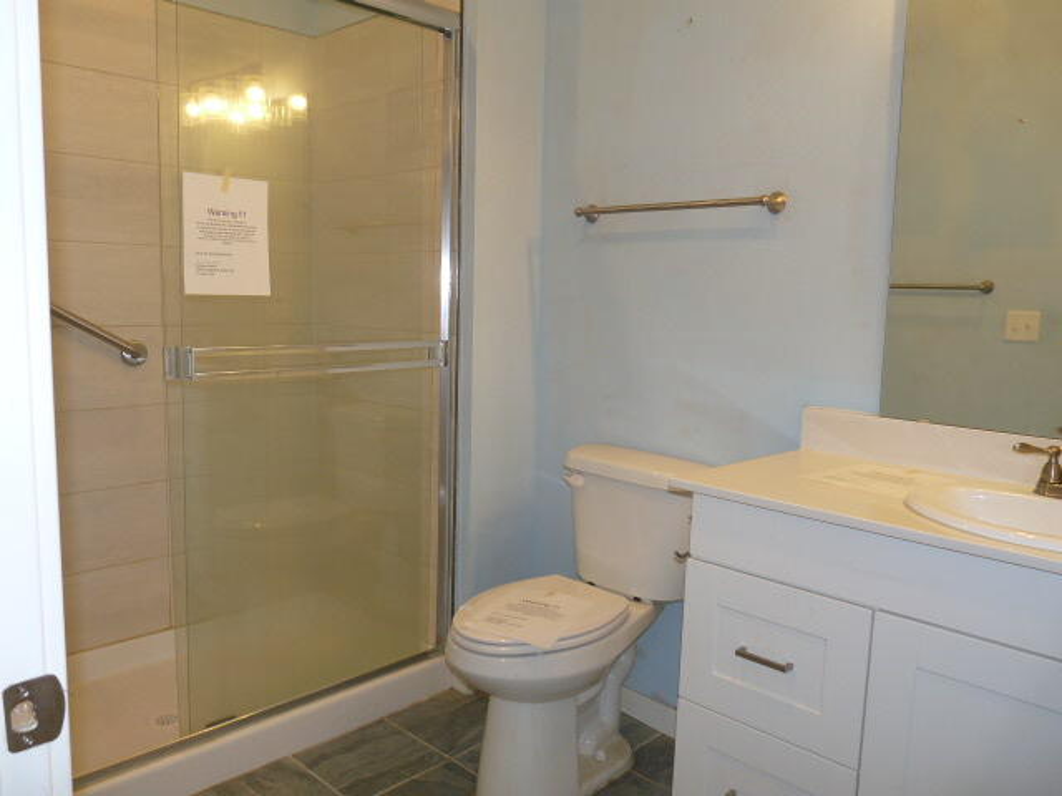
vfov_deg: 51.4
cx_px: 531
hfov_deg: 65.3
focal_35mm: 27
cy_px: 398
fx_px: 828
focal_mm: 4.8
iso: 100
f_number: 2.8
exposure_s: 1/30
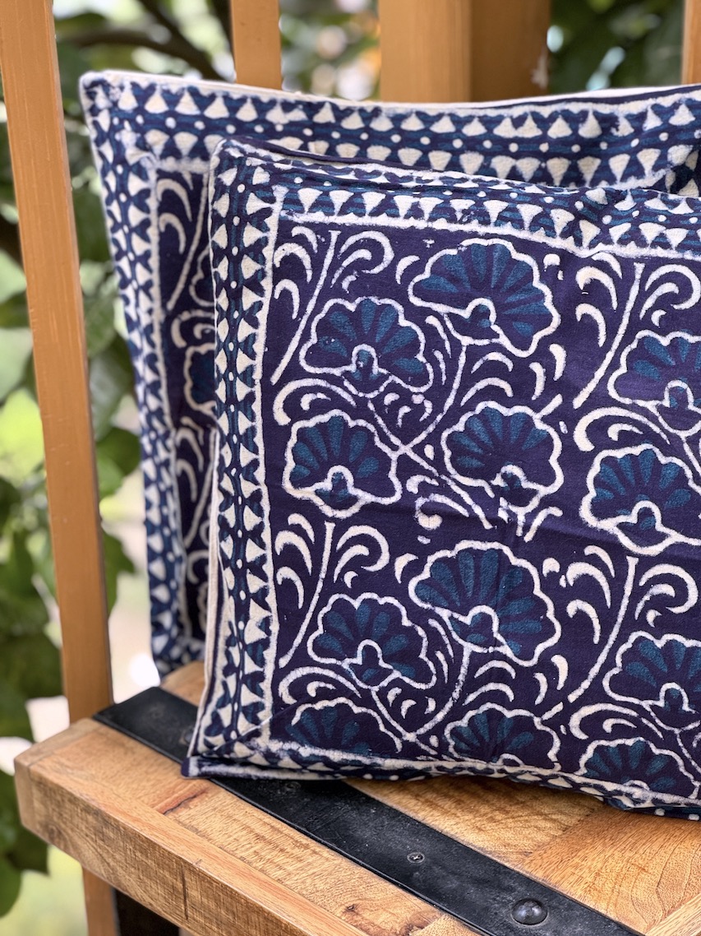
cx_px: 350
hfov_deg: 19.1
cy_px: 468
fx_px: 2080
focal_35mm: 77
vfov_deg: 25.3
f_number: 2.8
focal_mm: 9
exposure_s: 1/96
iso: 200
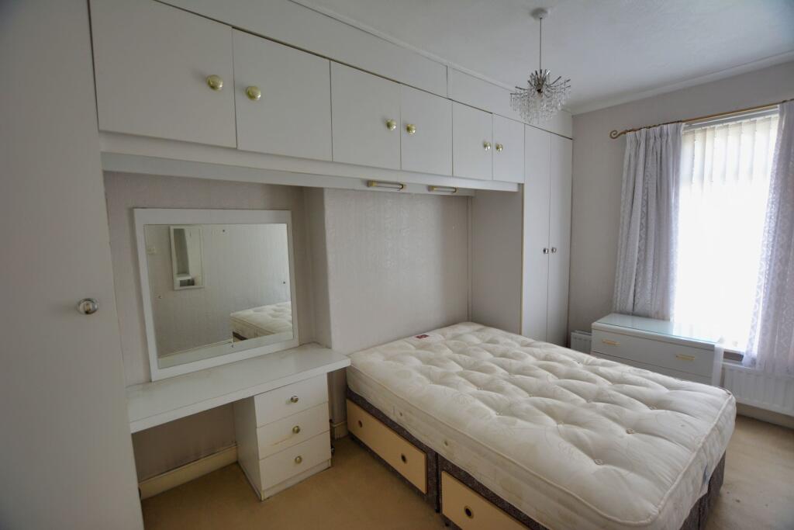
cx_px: 397
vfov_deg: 77.3
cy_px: 265
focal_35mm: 15
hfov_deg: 100.4
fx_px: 331
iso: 400
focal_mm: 10
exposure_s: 1/60
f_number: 4
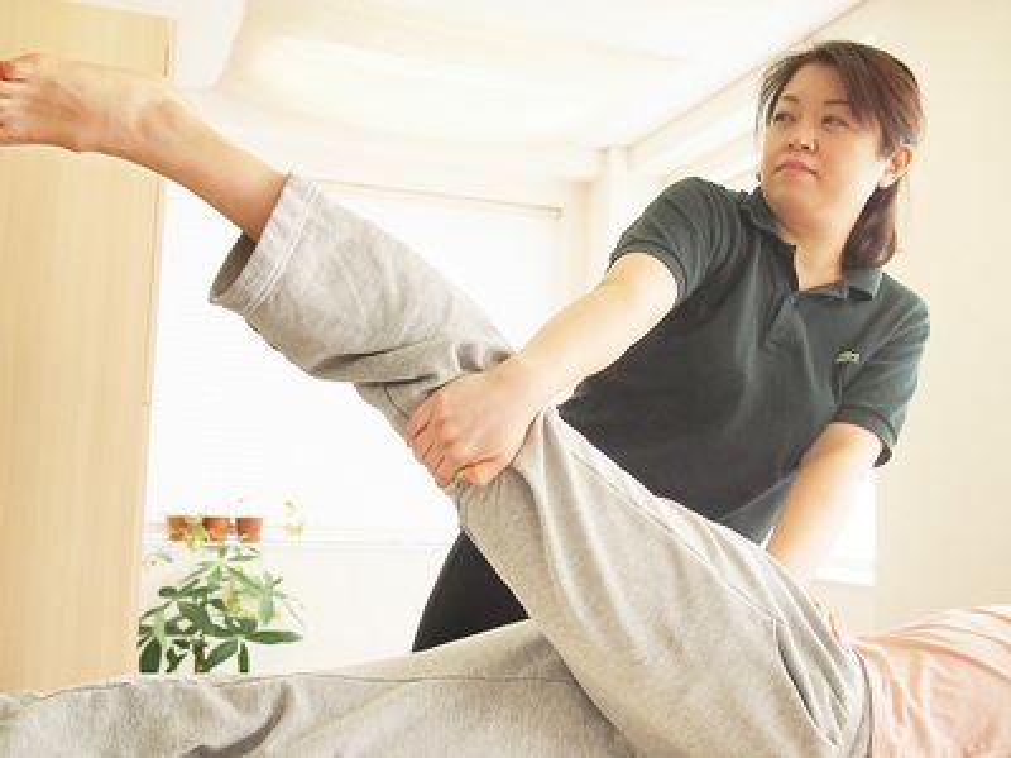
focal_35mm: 40
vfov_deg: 36.0
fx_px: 1168
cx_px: 506
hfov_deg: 46.8
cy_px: 379
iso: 200
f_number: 3.2
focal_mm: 20
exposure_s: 1/250
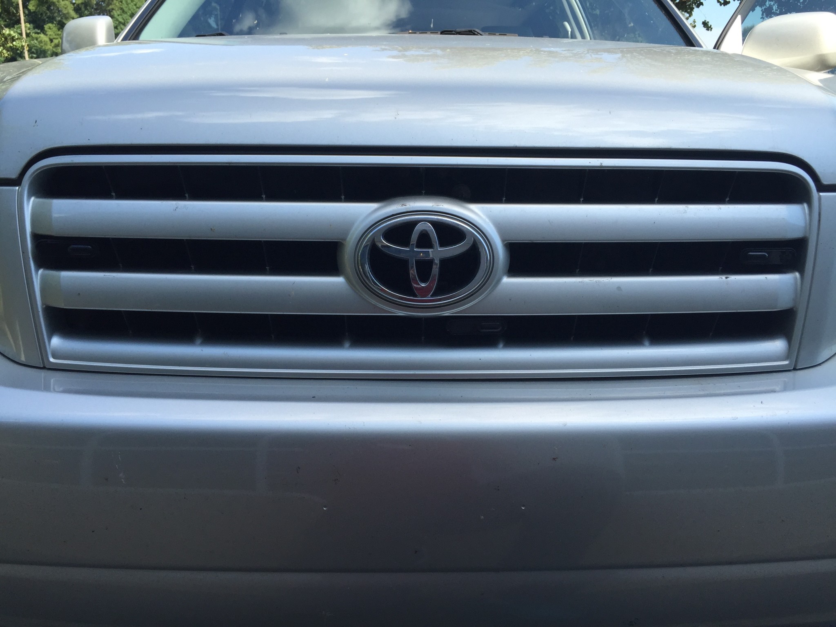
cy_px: 314
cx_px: 418
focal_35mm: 29
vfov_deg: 48.2
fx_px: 700
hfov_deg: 61.7
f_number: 2.2
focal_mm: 4.15
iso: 32
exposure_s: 1/760
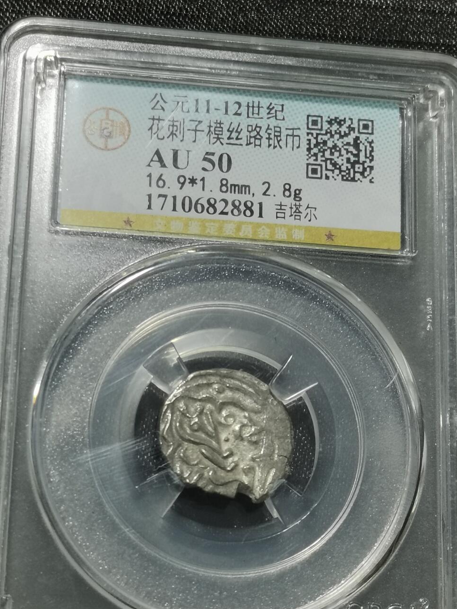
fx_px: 1655
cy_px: 311
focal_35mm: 94
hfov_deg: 15.7
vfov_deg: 20.9
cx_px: 221
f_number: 1.8
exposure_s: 1/100
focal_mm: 5.58
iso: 80
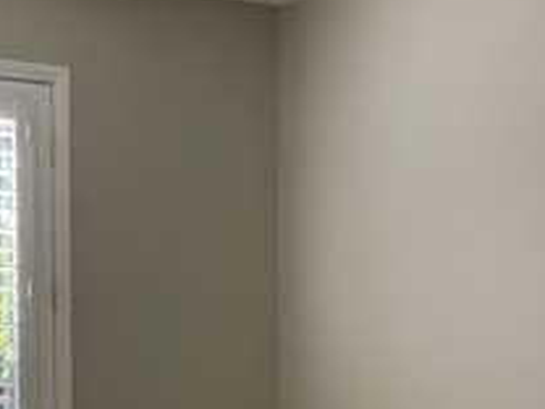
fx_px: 1260
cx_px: 55
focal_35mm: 80
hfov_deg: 23.8
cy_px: 378
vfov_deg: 18.1
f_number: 1.8
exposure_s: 1/122
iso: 50
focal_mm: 4.25
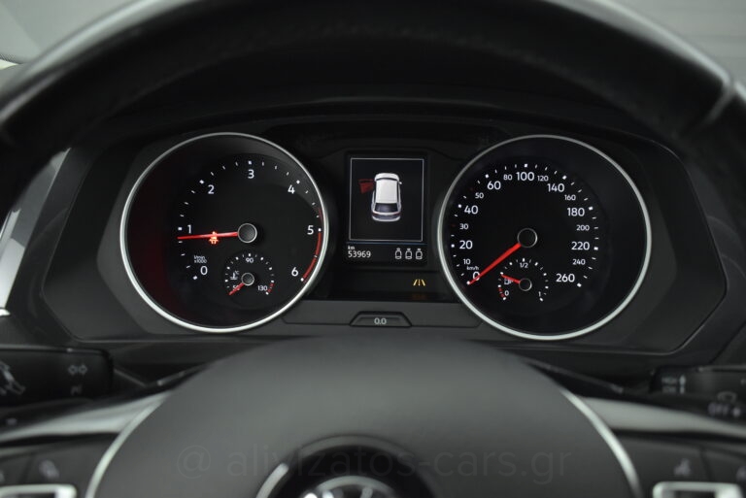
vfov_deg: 40.0
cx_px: 373
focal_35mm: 33
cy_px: 249
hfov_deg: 57.2
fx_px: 684
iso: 1600
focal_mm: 22
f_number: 3.8
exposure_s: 1/80
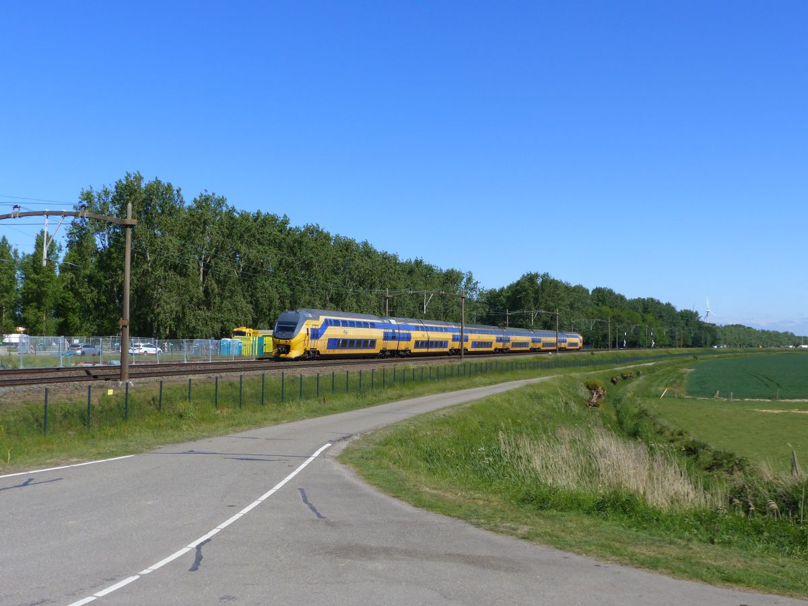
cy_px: 303
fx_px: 864
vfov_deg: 38.7
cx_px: 404
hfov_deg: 50.1
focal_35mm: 37
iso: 100
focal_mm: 6.6
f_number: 4
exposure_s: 1/1000
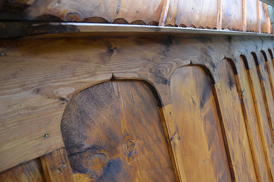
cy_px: 91
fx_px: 205
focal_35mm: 27
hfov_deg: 67.5
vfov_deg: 47.7
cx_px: 137
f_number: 4.5
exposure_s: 1/80
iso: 400
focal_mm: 18
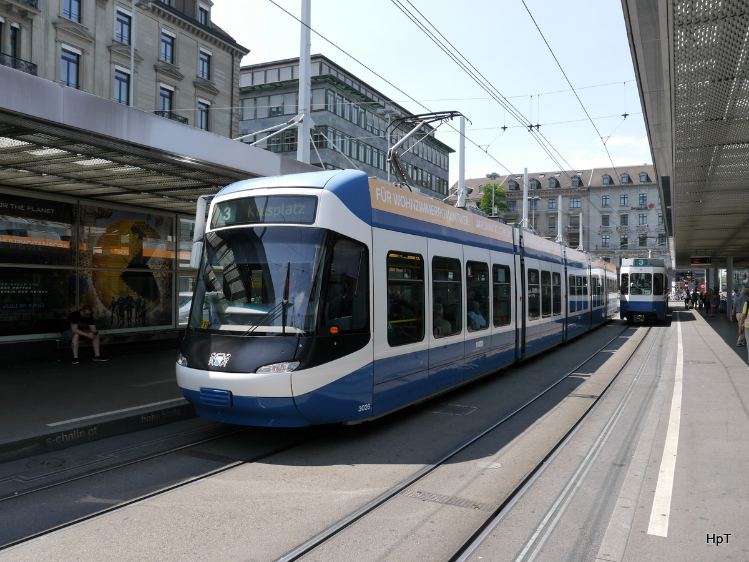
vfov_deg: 49.7
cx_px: 374
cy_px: 281
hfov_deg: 63.4
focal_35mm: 28
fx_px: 606
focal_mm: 14
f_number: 6.3
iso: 160
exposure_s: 1/320
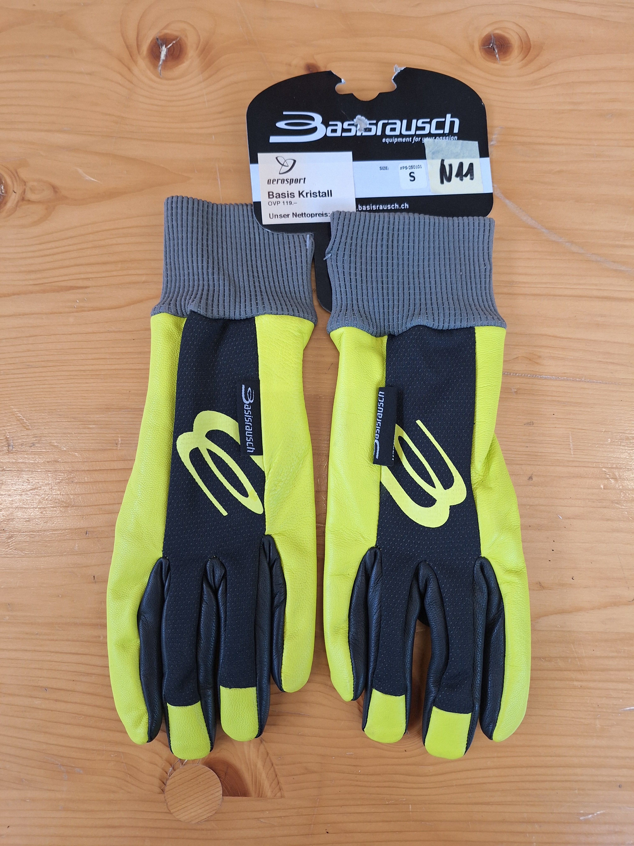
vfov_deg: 73.9
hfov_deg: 58.9
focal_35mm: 23
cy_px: 423
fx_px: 562
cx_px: 317
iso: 125
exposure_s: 1/50
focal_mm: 5.54
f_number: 1.8
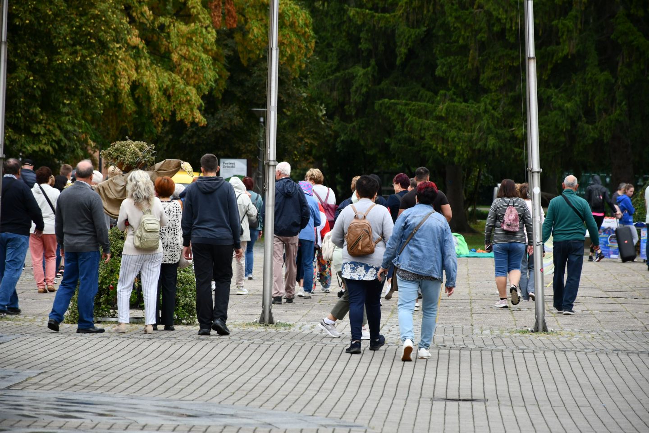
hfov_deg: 9.8
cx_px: 324
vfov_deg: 6.5
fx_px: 3786
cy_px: 216
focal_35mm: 210
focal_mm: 140
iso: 400
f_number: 5.6
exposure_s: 1/500
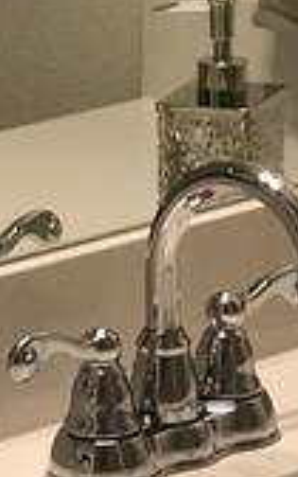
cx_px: 170
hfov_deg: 4.7
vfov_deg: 7.6
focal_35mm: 277
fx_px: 3599
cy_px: 213
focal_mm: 6.6
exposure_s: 1/60
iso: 125
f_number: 2.8
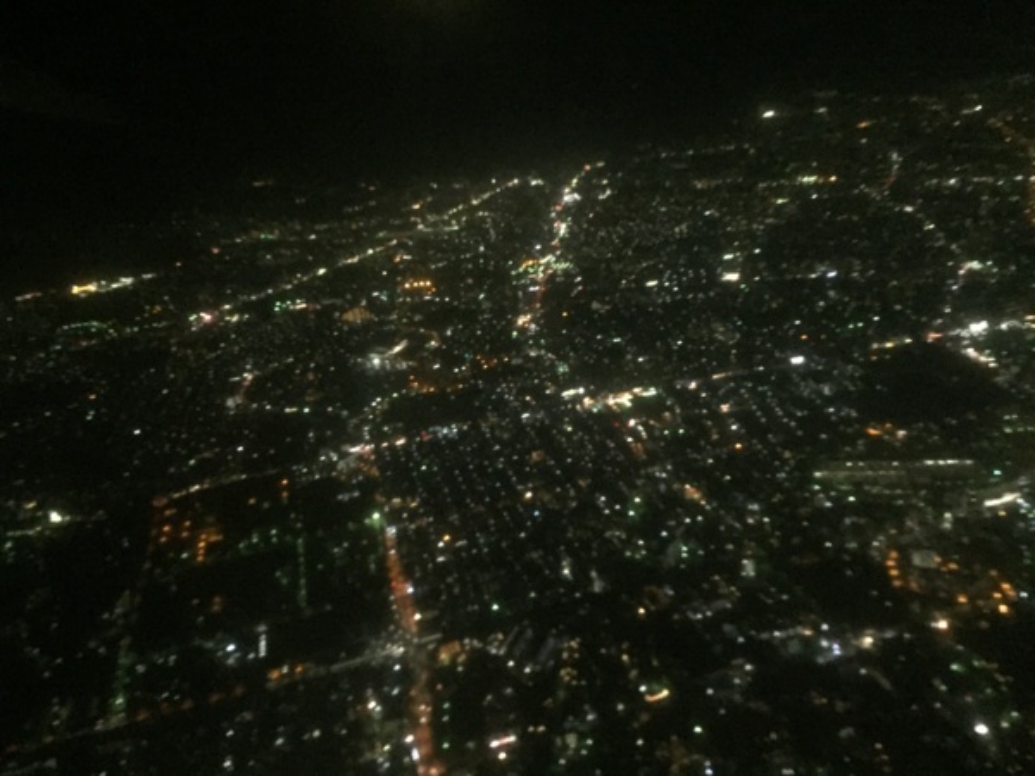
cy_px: 388
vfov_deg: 48.2
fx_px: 867
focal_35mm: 29
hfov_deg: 61.7
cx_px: 518
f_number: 2.2
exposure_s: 1/15
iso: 2000
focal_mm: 4.15
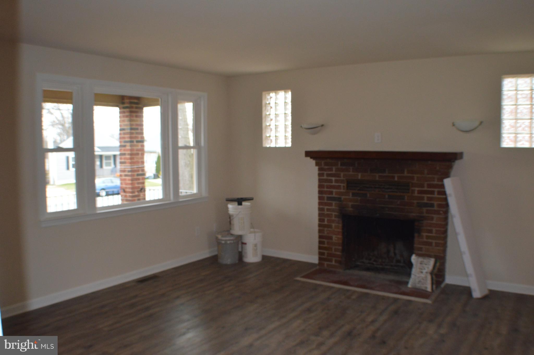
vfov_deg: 34.1
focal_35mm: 39
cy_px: 178
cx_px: 267
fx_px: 578
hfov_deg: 49.6
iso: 1000
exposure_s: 1/60
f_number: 4.2
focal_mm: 26
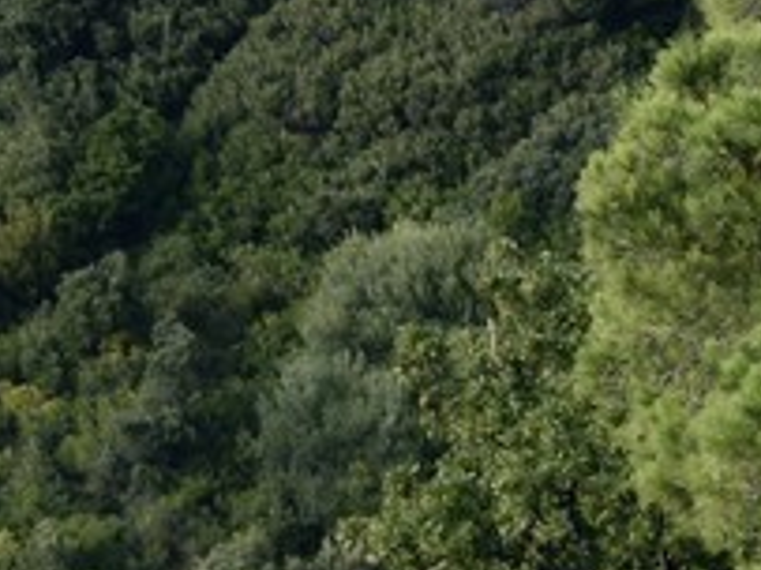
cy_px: 1170
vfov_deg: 1.5
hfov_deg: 2.0
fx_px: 21620
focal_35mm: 984
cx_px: 2575
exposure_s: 1/200
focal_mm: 130
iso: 200
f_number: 11
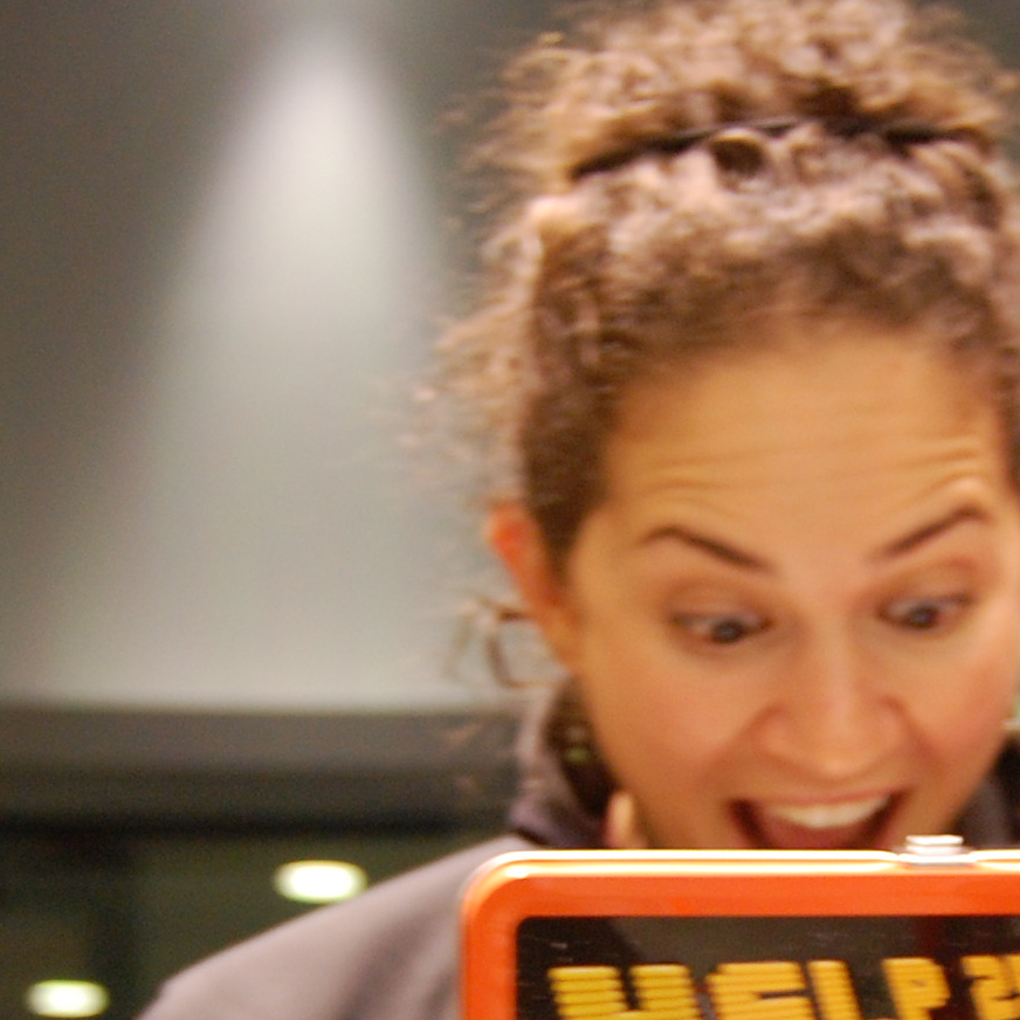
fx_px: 4100
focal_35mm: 123
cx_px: 764
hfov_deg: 14.1
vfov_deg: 14.1
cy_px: 882
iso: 800
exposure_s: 1/15
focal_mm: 28
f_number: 4.2
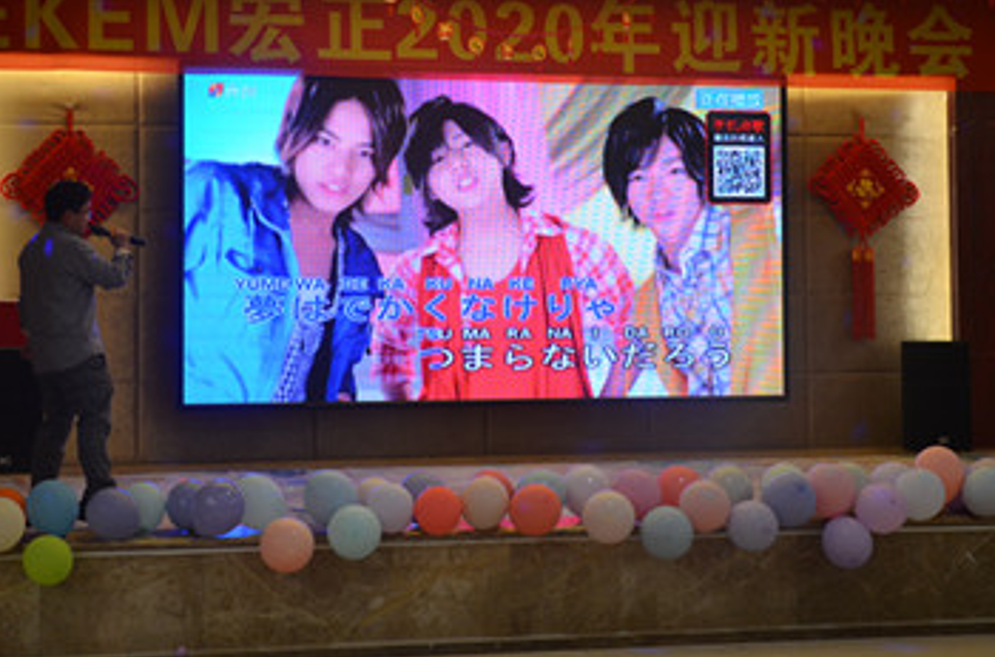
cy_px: 219
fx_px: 1653
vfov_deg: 22.4
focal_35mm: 60
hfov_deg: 33.5
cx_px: 458
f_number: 4
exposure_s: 1/60
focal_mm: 28
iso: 500
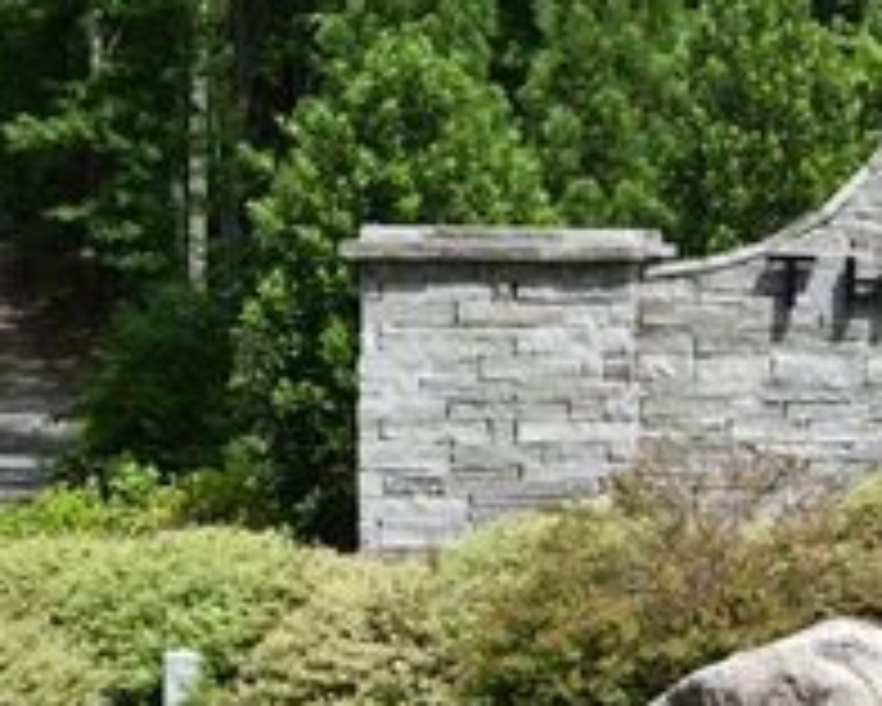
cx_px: 1112
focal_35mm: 104
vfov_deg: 14.8
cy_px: 357
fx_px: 2721
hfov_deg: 17.4
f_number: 9
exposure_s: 1/320
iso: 200
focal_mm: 29
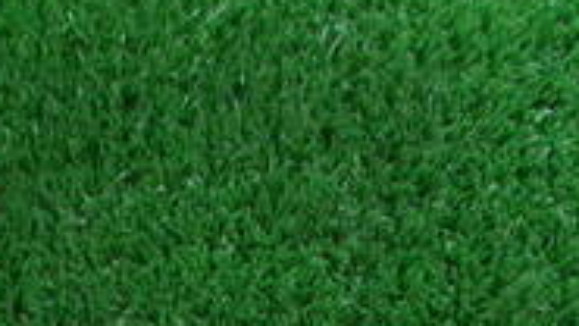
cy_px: 686
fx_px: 1504
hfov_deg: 21.5
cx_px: 106
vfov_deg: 11.0
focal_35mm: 98
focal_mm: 4.6
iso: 200
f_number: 3.2
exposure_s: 1/20
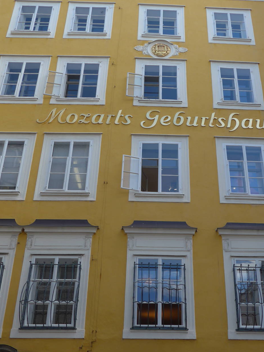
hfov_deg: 30.1
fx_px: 488
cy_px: 180
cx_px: 166
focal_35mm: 48
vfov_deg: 39.7
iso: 80
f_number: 2.8
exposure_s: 1/320
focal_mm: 6.5
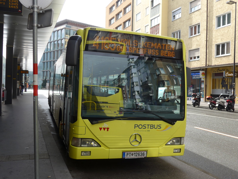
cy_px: 90
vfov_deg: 39.7
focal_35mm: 36
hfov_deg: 51.4
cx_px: 119
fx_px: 248
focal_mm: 7.5
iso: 80
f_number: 2.8
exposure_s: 1/500
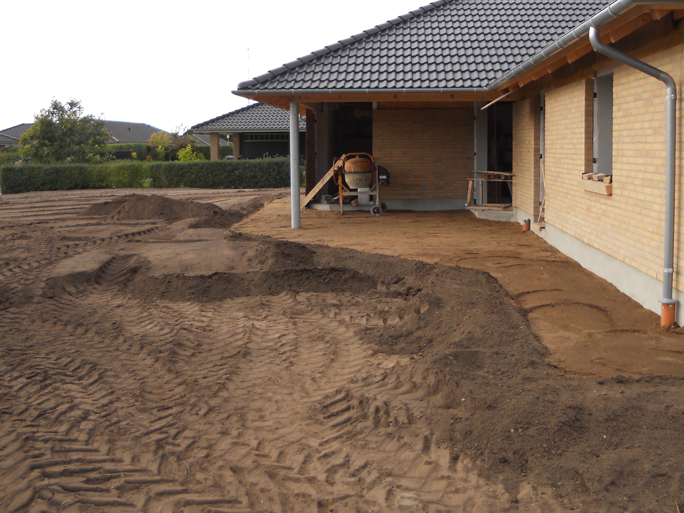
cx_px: 392
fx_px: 771
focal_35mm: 39
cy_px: 200
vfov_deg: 36.7
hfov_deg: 47.7
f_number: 3.2
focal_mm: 4.9
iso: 80
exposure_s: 1/250
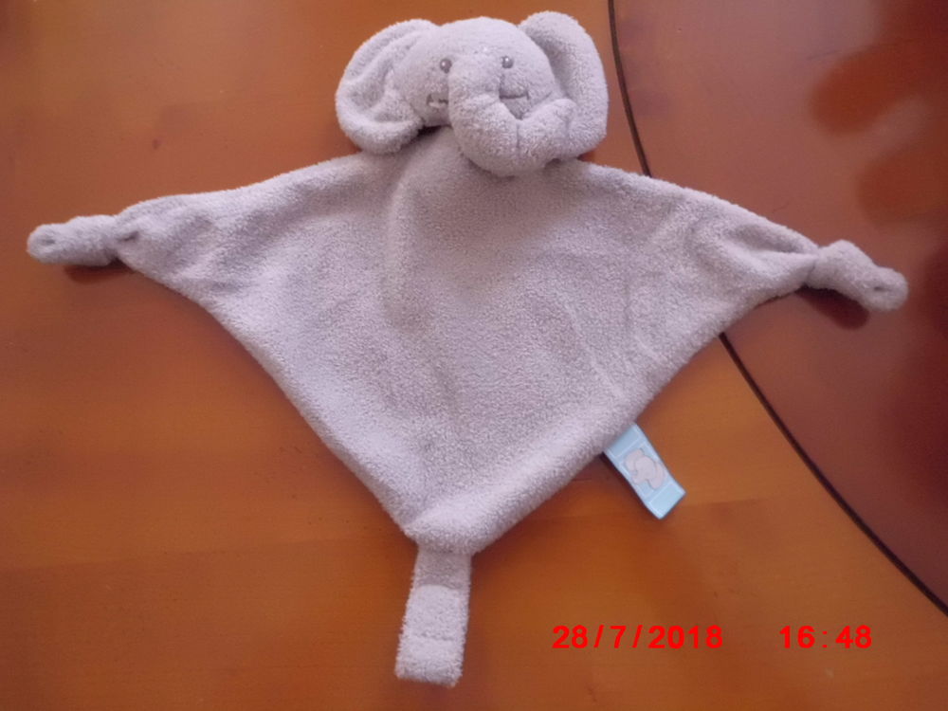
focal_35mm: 26
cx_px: 474
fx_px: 712
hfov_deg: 67.3
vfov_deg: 53.1
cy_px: 356
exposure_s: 1/15
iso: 800
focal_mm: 4.6
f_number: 3.2
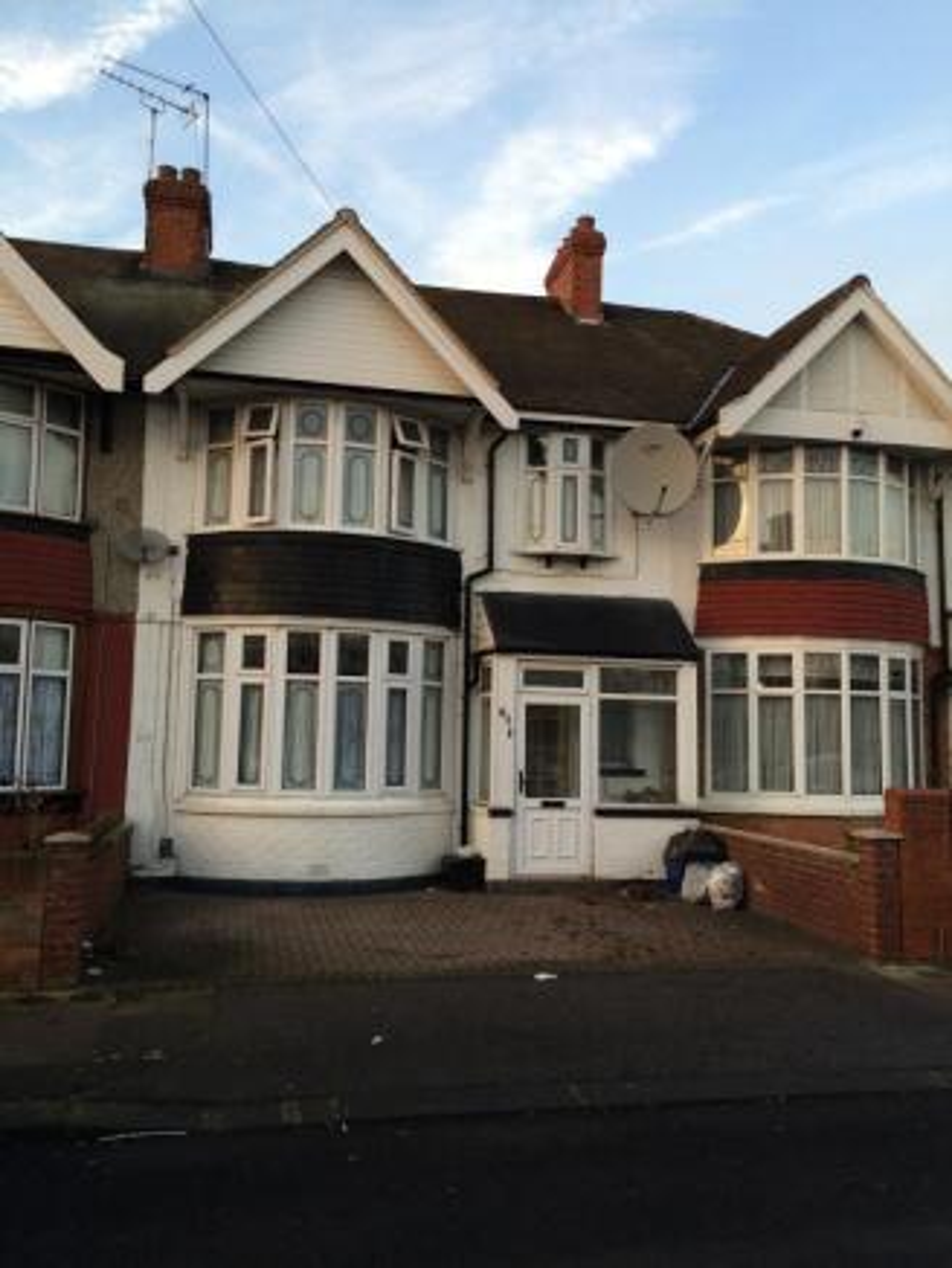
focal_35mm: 30
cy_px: 634
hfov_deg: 46.8
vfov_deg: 60.0
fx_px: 1100
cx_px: 476
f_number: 2.2
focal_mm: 4.12
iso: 64
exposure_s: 1/120
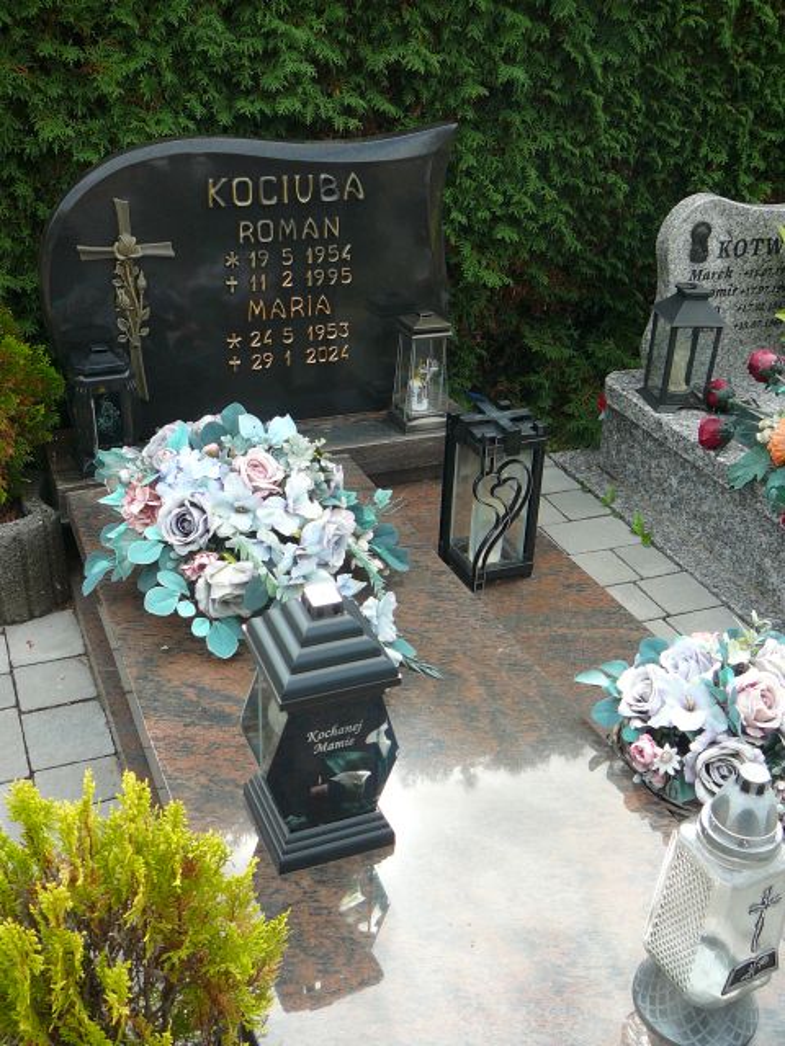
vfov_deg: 52.6
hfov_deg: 40.7
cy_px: 523
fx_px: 1058
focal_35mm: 35
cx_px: 392
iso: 80
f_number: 2.8
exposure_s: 1/320
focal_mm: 5.2
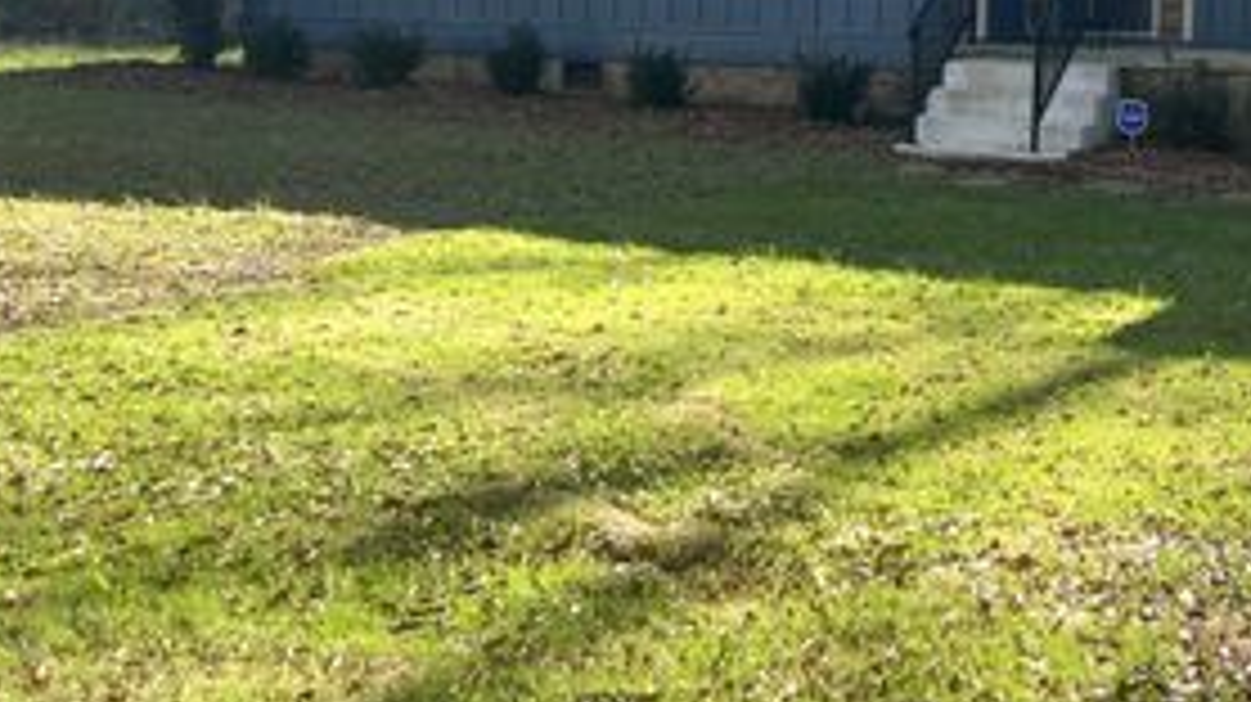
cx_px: 1058
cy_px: -2
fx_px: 1691
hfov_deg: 38.6
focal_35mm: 51
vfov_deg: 22.5
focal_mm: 5.7
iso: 50
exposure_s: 1/880
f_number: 1.5
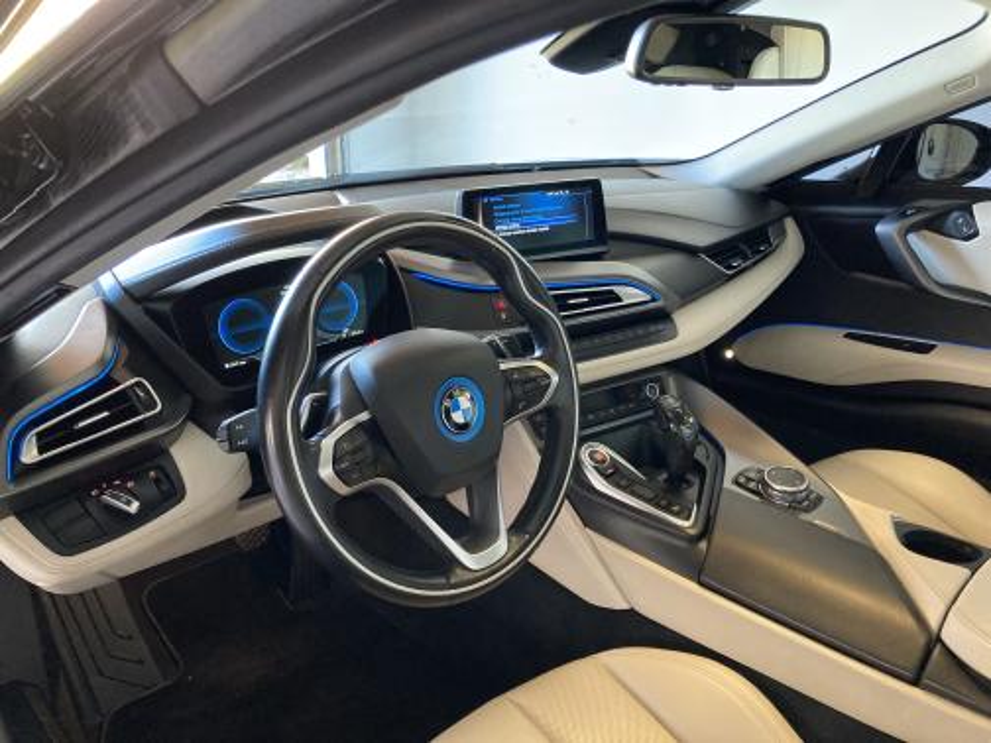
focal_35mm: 28
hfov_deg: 63.4
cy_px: 372
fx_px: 802
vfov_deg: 49.7
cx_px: 496
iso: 400
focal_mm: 3.99
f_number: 1.8
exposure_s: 1/29
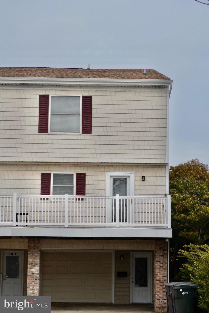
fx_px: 718
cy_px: 156
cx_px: 104
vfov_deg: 24.6
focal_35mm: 82
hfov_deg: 16.6
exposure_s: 1/250
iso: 140
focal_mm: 55
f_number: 8
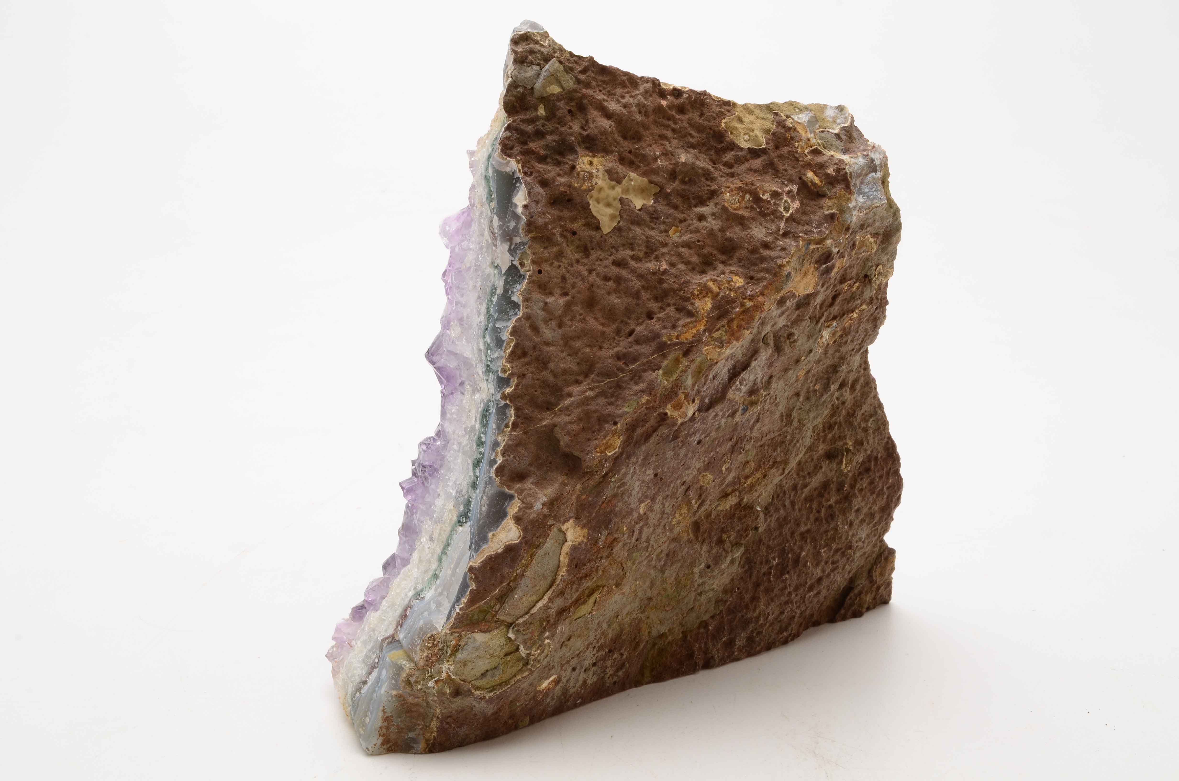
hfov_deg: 41.2
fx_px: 1569
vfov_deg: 28.0
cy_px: 390
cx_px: 590
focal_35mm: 48
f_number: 22
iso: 100
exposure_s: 1/160
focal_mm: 32
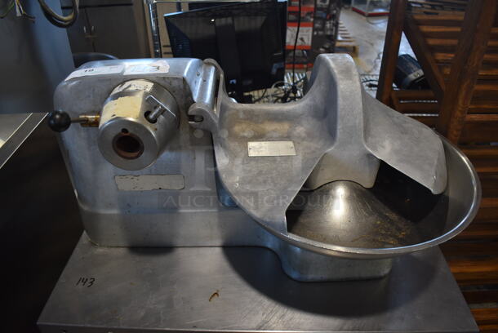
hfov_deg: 67.3
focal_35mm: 27
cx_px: 249
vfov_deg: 48.0
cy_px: 166
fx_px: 374
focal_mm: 18
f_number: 3.5
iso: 800
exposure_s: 1/125
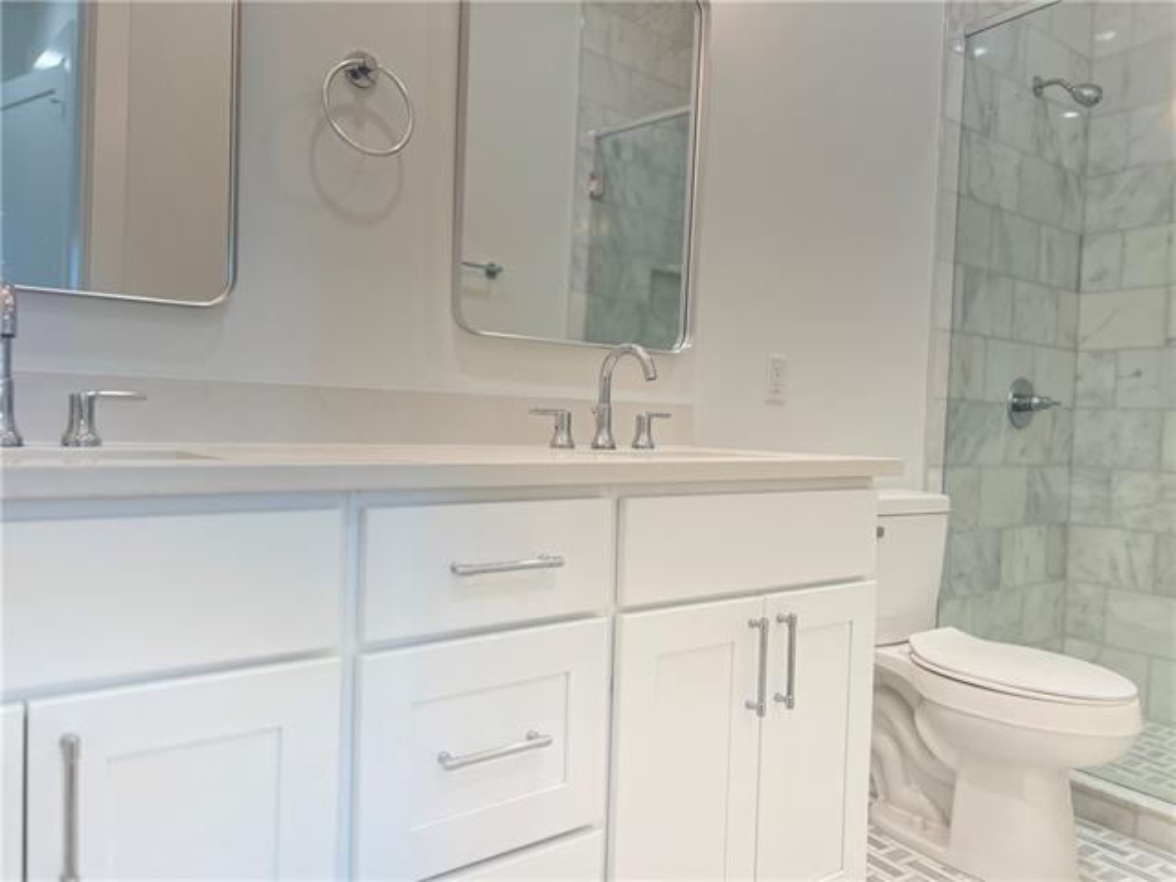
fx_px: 883
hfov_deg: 67.3
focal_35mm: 26
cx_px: 588
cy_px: 441
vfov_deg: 53.1
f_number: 1.5
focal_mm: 5.7
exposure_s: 1/120
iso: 80
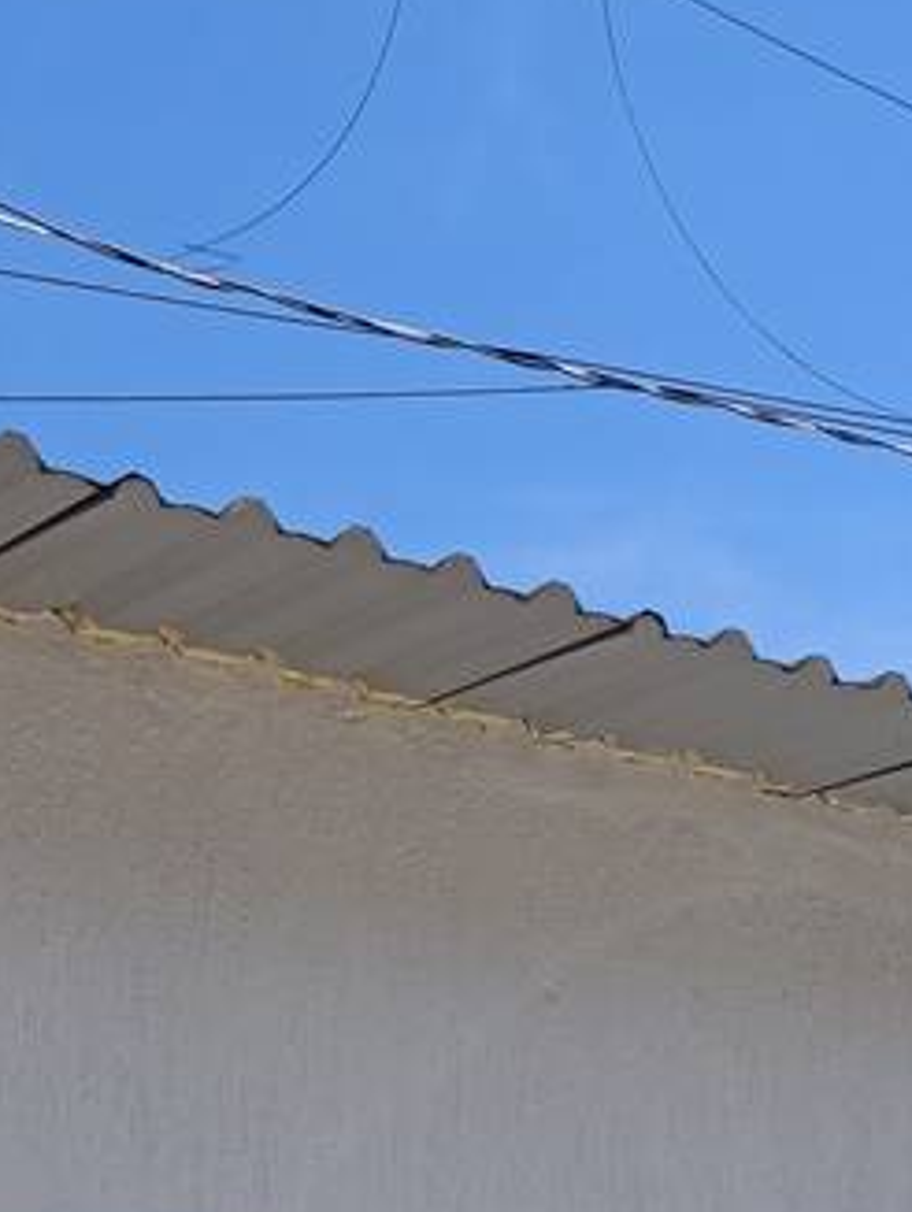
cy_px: 1653
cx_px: 421
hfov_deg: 19.4
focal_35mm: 76
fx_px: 2665
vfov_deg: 22.4
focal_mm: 6.14
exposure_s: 1/680
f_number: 1.6
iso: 50
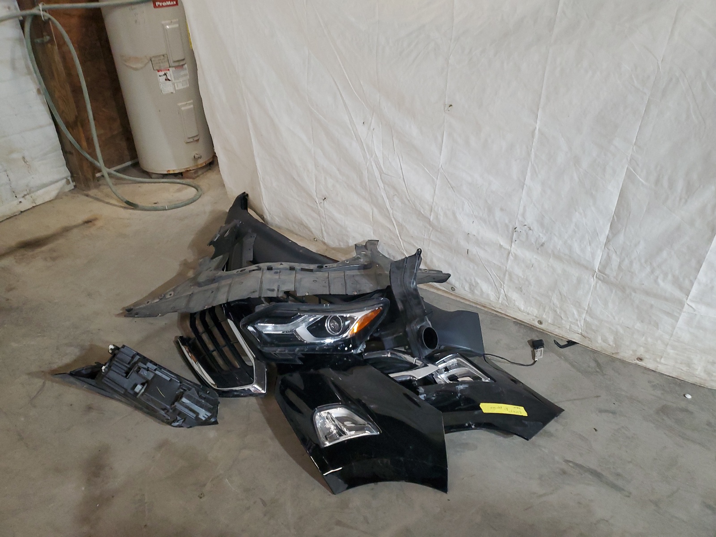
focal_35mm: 26
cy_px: 268
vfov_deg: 53.1
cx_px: 358
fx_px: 538
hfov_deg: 67.3
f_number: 1.5
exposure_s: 1/60.2
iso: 236
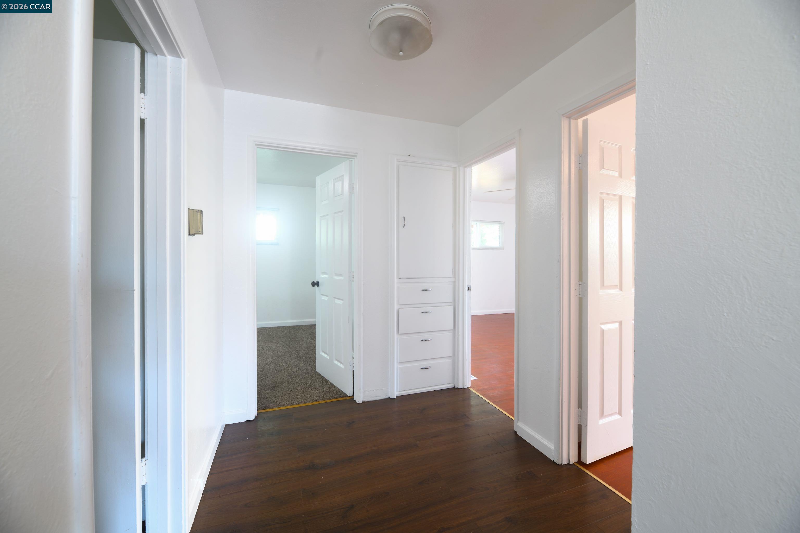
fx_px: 311
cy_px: 266
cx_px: 400
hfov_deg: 104.3
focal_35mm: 14
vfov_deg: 81.2
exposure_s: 1/1.6
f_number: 8
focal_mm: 14
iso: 320
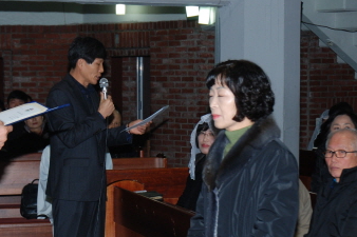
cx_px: 106
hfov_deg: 18.2
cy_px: 156
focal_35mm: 112
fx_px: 1111
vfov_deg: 12.2
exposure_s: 1/60
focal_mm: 35
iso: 200
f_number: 5.6
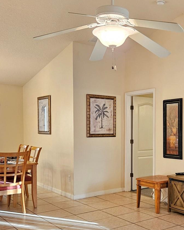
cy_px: 139
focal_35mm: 43
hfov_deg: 34.2
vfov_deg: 42.7
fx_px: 293
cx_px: 136
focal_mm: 5.4
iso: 500
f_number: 1.8
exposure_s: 1/120
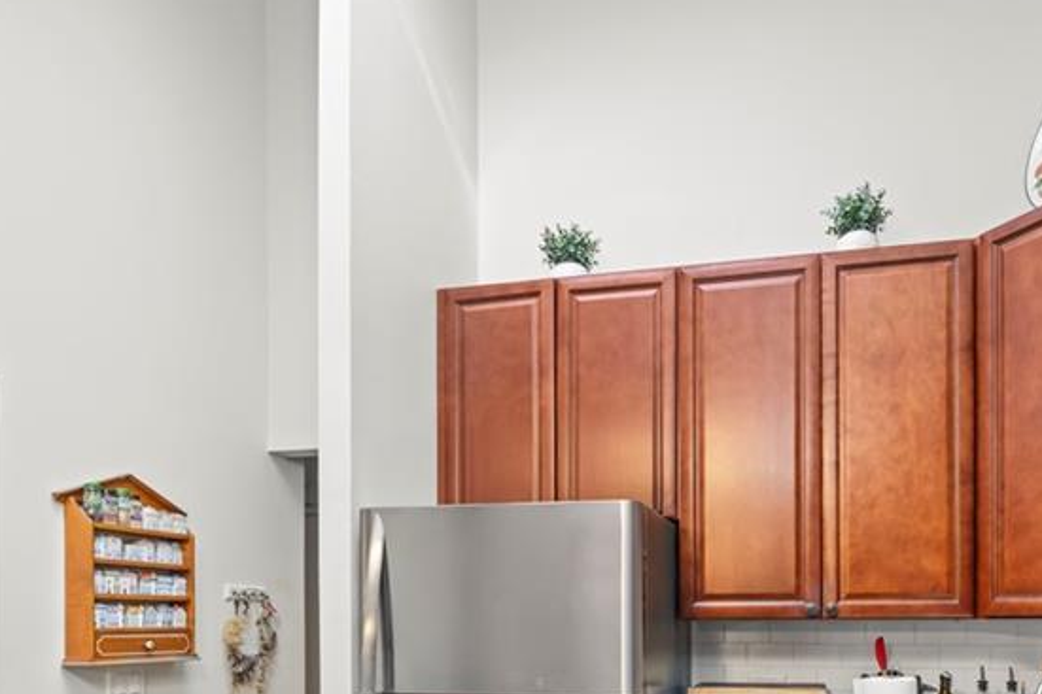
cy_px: 618
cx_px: 656
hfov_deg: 68.2
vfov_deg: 45.2
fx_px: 752
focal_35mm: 26
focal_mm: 14
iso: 320
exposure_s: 2.5
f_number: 11
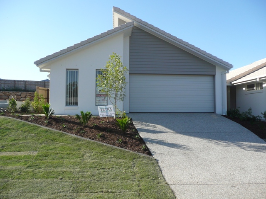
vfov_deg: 49.7
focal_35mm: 28
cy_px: 100
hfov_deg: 63.4
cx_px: 133
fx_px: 215
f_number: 3.3
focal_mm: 4.6
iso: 100
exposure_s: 1/500
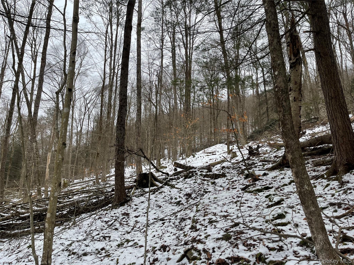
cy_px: 132
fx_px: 256
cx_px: 177
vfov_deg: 54.9
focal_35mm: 25
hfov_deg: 69.4
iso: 32
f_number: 1.6
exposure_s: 1/664
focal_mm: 5.1
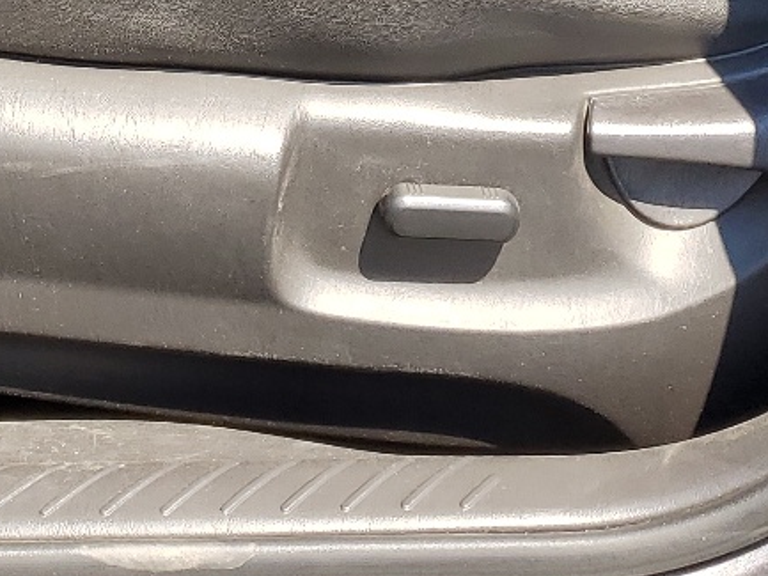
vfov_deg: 13.9
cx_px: 62
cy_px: -415
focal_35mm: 96
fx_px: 2130
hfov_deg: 20.0
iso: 50
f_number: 1.5
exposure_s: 1/833
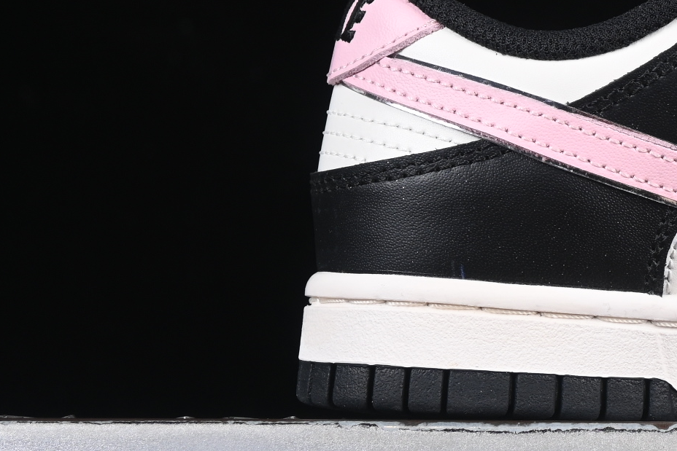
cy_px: 2
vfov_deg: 6.1
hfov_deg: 9.0
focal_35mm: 225
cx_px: 914
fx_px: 4232
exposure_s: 1/60
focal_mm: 50
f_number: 6.3
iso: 160
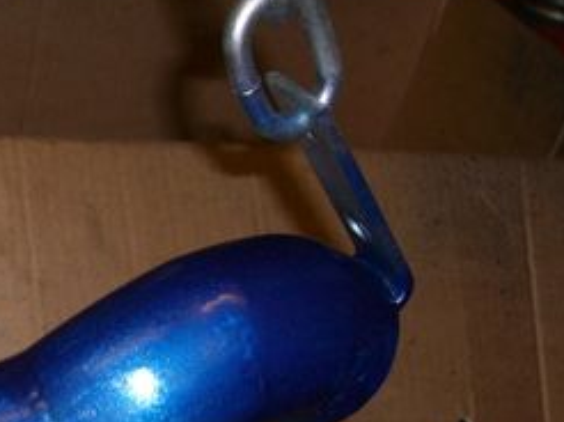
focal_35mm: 99
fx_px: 1611
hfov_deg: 19.1
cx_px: -50
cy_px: 337
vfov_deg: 14.8
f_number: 2.8
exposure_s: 1/60
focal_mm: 7.9
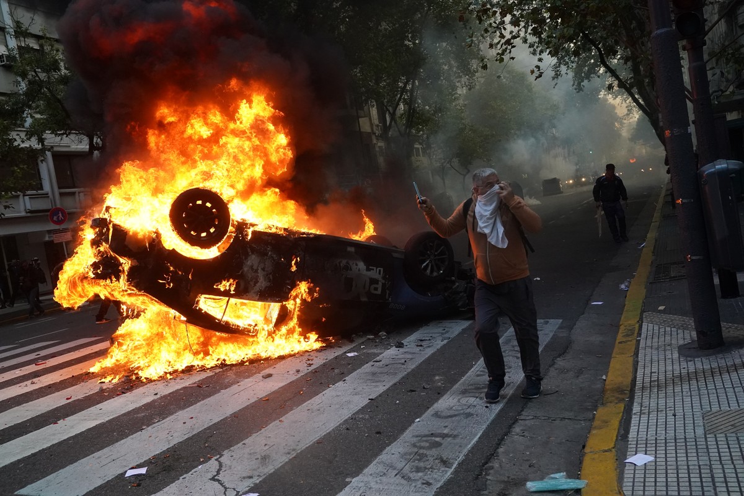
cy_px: 248
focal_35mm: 32
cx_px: 372
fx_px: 661
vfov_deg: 41.1
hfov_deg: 58.7
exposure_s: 1/2500
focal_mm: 32
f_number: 4.5
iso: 6400
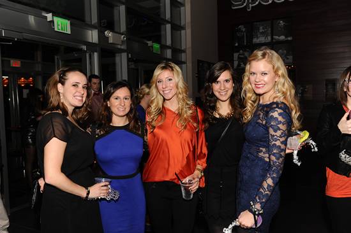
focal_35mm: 32
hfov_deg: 58.7
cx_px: 176
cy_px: 116
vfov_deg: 41.1
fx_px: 312
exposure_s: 1/250
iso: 1100
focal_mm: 32
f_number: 5.6
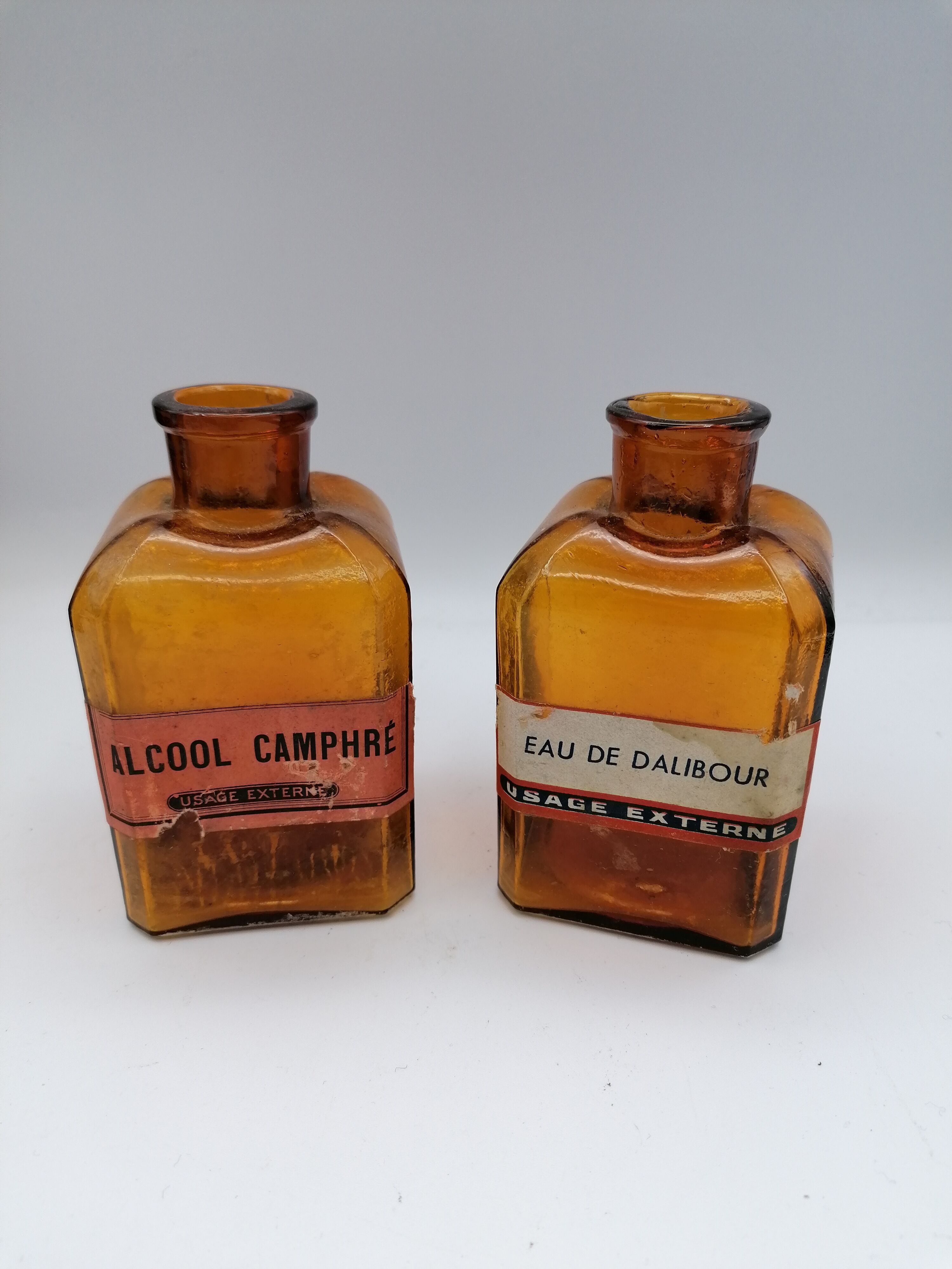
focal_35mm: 27
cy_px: 634
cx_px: 476
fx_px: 990
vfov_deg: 65.3
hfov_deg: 51.4
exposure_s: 1/211
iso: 50
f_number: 1.8
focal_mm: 4.75
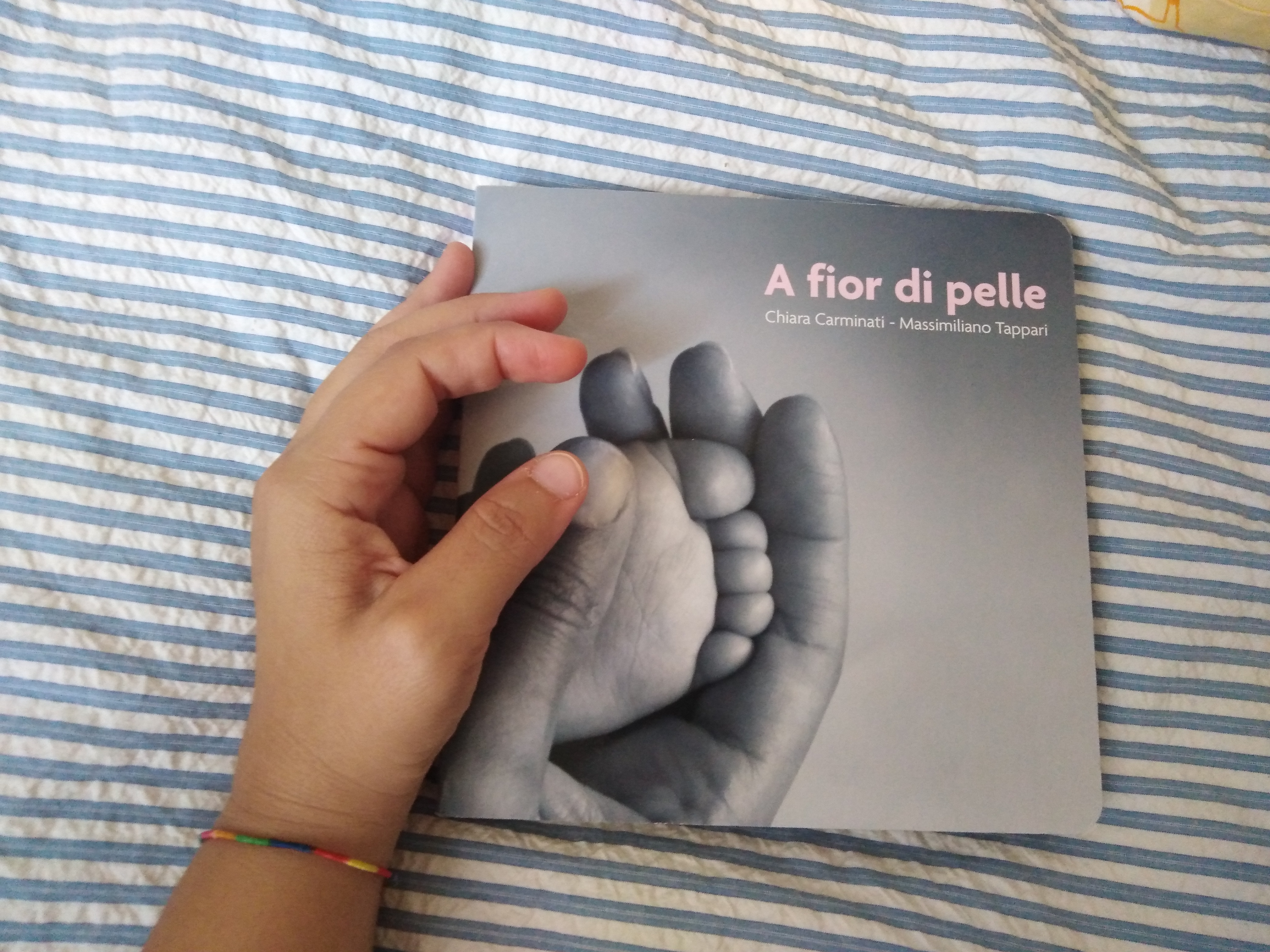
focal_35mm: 26
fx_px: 954
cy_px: 476
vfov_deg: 53.1
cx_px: 635
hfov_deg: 67.3
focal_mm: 3.46
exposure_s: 1/20
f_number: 2.2
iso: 740
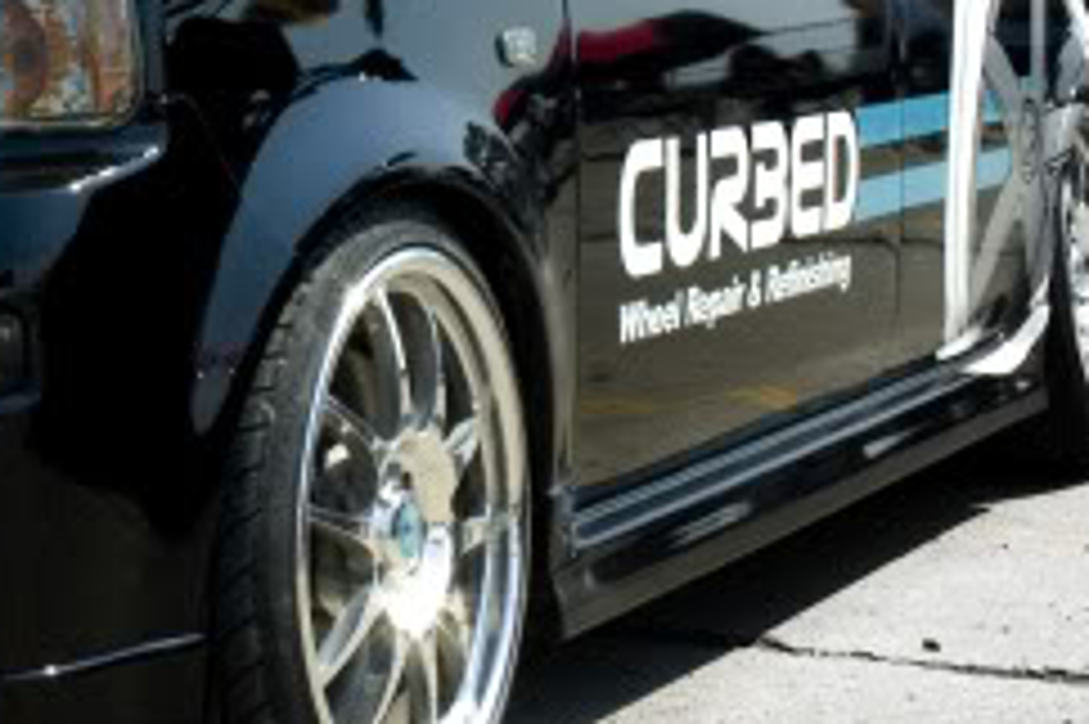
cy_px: -47
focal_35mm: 119
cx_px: -34
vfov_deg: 11.4
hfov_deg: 16.8
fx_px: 3597
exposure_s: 1/125
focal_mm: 24
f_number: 20
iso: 400
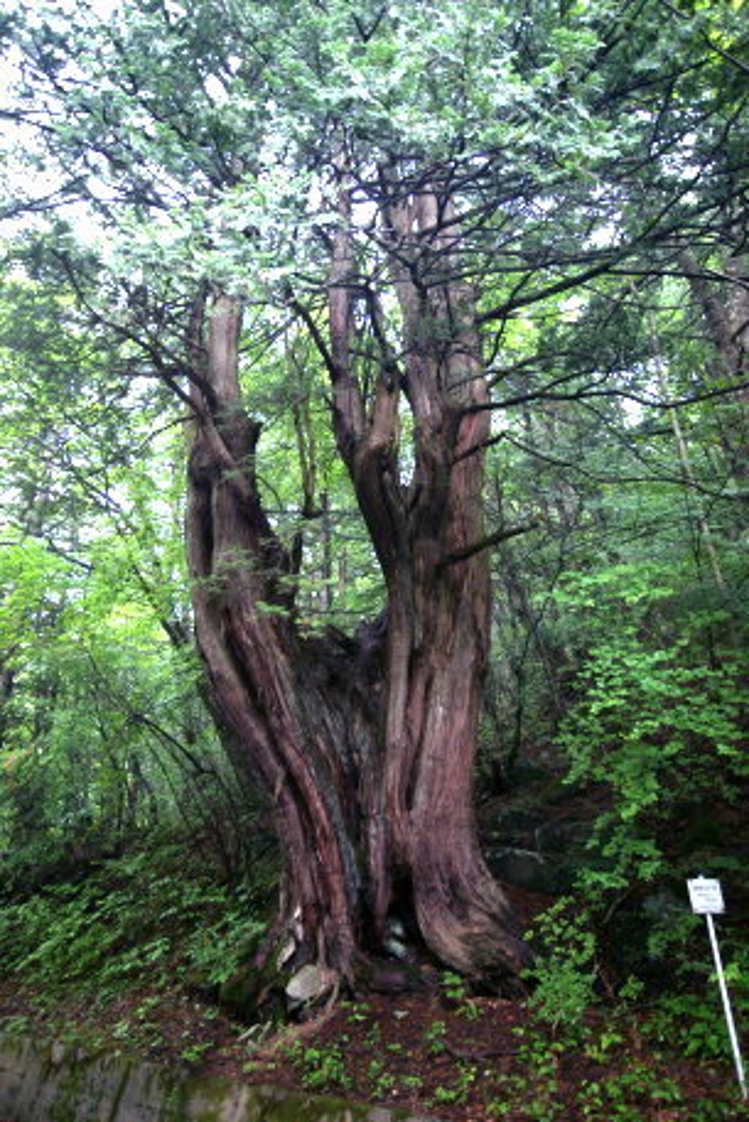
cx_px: 374
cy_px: 561
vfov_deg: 73.7
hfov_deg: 53.2
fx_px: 748
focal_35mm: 24
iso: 400
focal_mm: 24
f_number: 3.5
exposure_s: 1/30
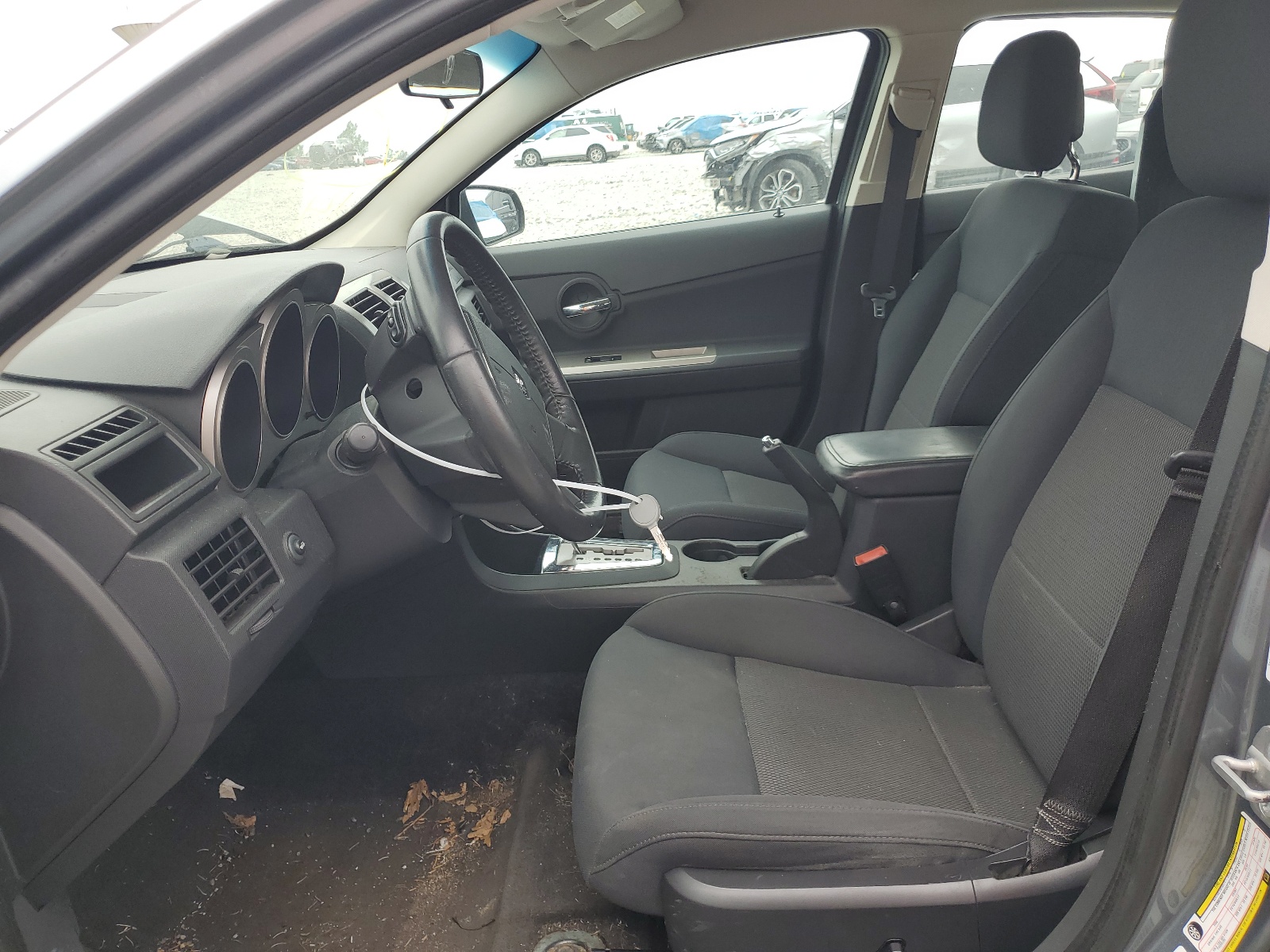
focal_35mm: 26
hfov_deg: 67.3
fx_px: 954
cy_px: 476
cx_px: 635
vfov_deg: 53.1
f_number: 1.5
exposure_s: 1/333
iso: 50
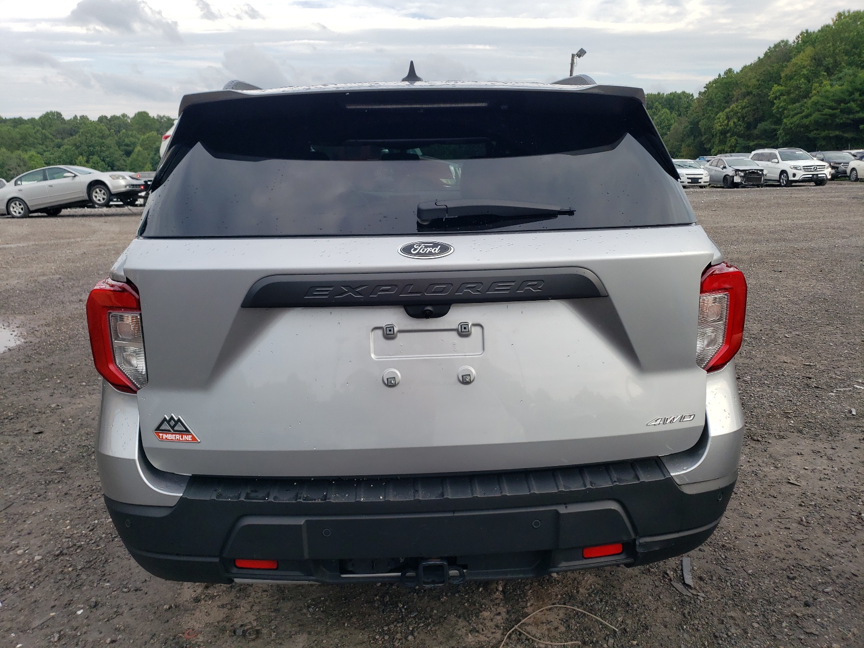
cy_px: 324
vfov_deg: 53.1
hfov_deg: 67.3
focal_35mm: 26
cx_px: 432
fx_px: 649
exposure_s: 1/1111
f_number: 1.5
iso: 50
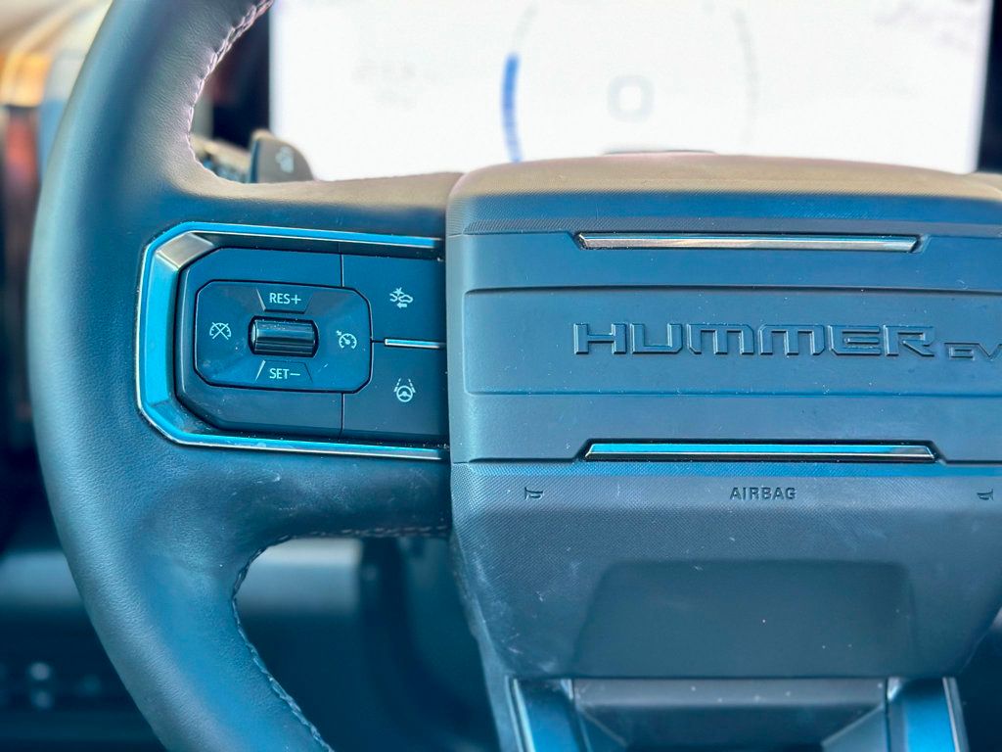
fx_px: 1389
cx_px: 501
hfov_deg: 39.7
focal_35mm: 48
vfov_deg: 30.3
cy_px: 376
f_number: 1.78
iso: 200
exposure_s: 1/60
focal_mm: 6.86
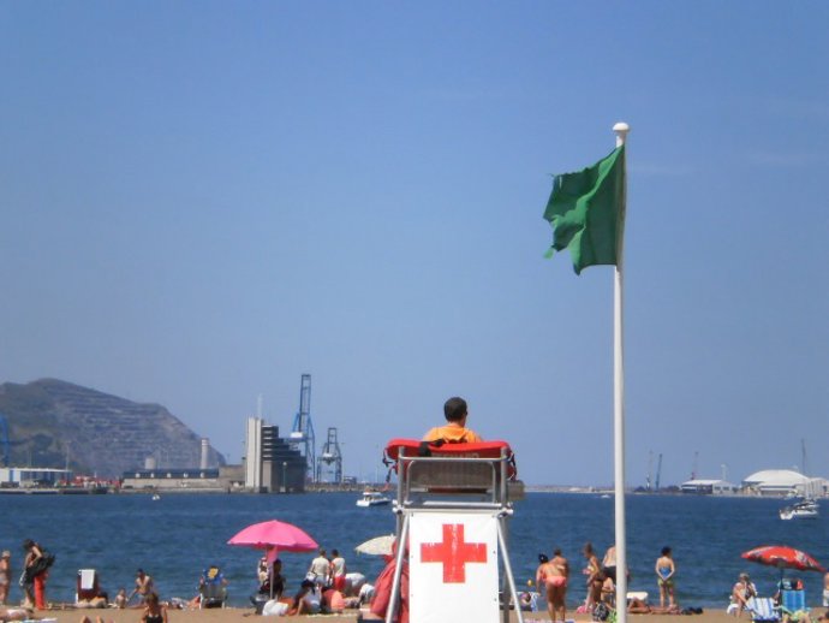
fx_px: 2587
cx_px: 414
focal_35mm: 108
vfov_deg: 13.7
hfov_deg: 18.2
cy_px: 312
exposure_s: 1/1600
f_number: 8.5
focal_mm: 18.9
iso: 400
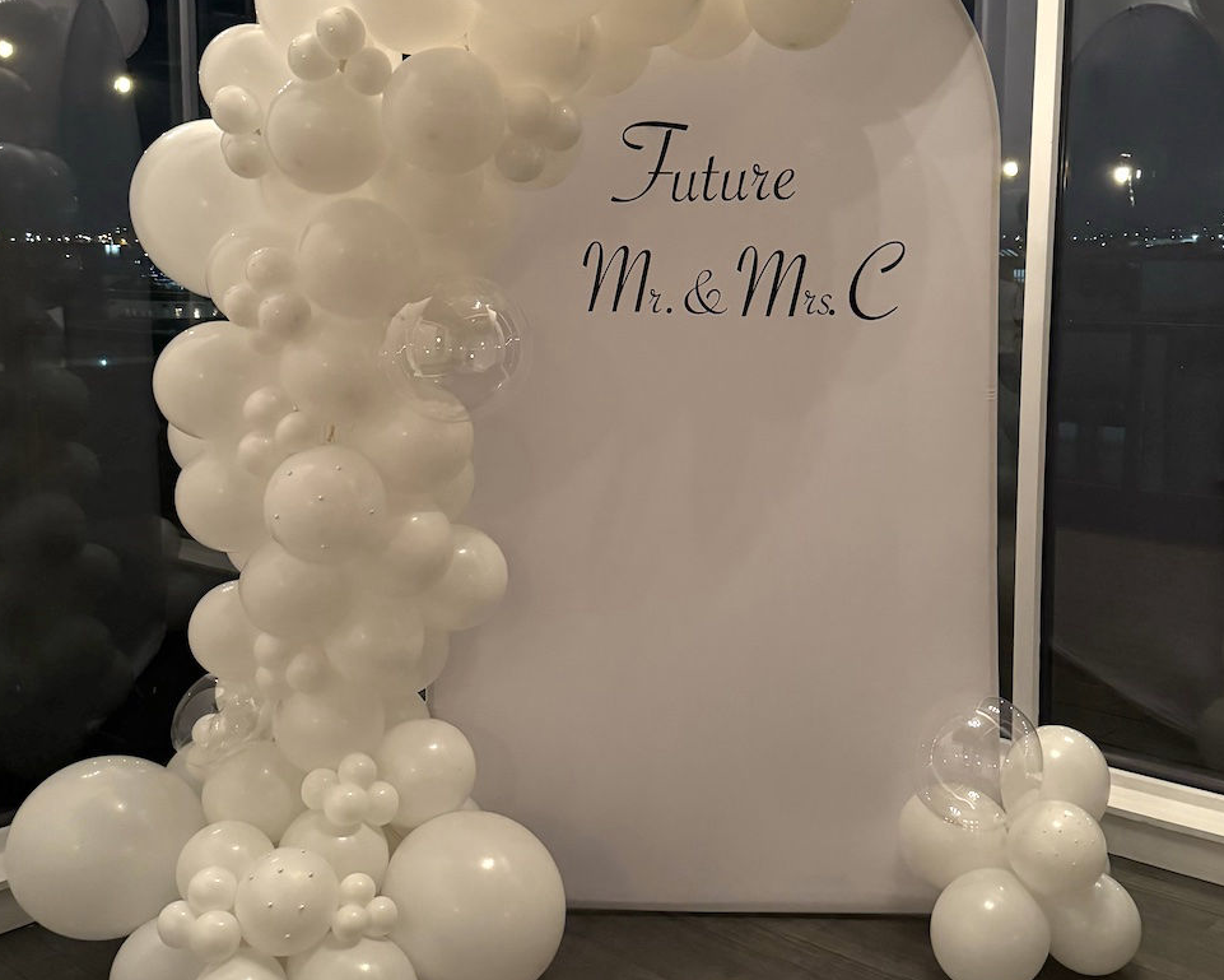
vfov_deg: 38.2
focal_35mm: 39
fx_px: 1413
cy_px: 422
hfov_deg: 46.8
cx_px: 647
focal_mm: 6.76
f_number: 1.78
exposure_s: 1/40
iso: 1000
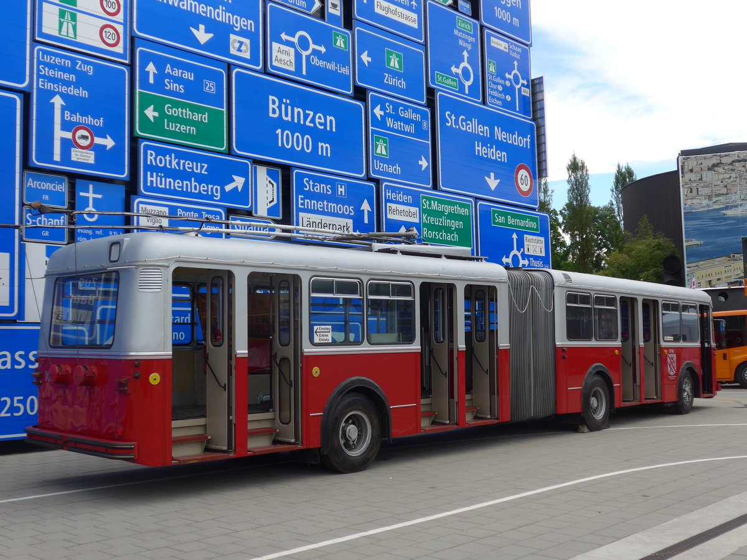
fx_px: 885
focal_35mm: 41
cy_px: 280
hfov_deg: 45.8
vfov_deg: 35.1
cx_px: 374
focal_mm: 8.4
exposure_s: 1/1300
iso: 80
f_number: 2.8
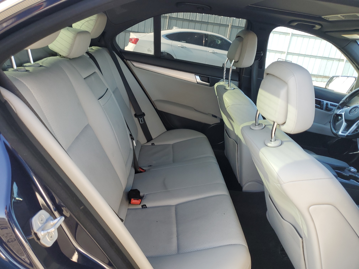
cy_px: 134
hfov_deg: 67.3
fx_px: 270
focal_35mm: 26
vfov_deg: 53.1
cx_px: 180
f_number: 1.5
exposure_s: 1/200
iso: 50
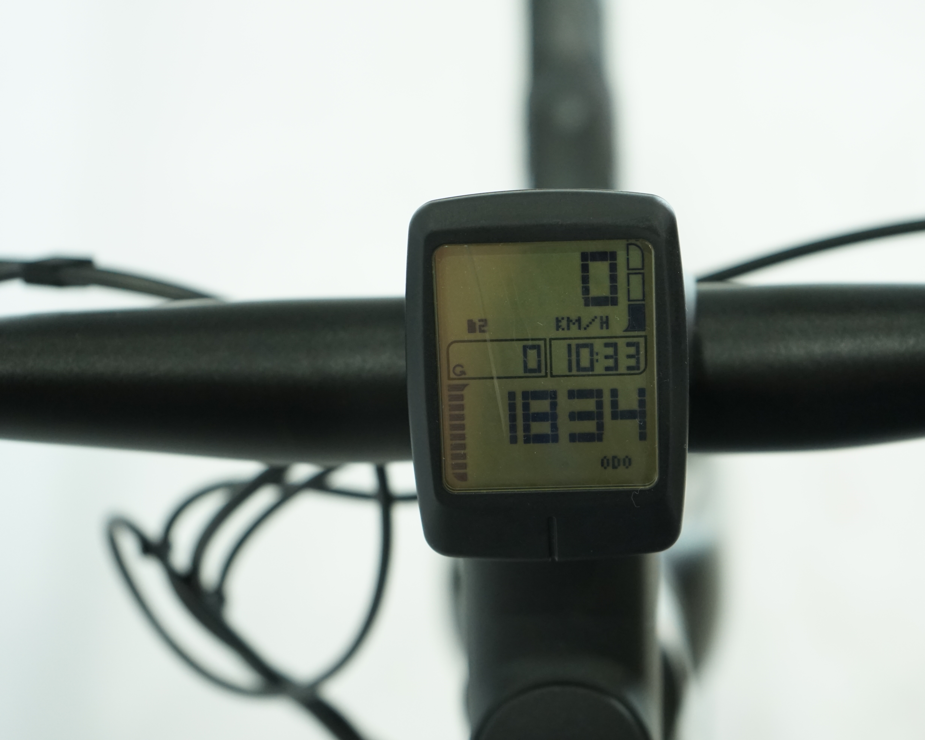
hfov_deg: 29.1
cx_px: 558
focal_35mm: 65
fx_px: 1779
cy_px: 368
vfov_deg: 23.5
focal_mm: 57
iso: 1600
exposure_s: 1/200
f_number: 5
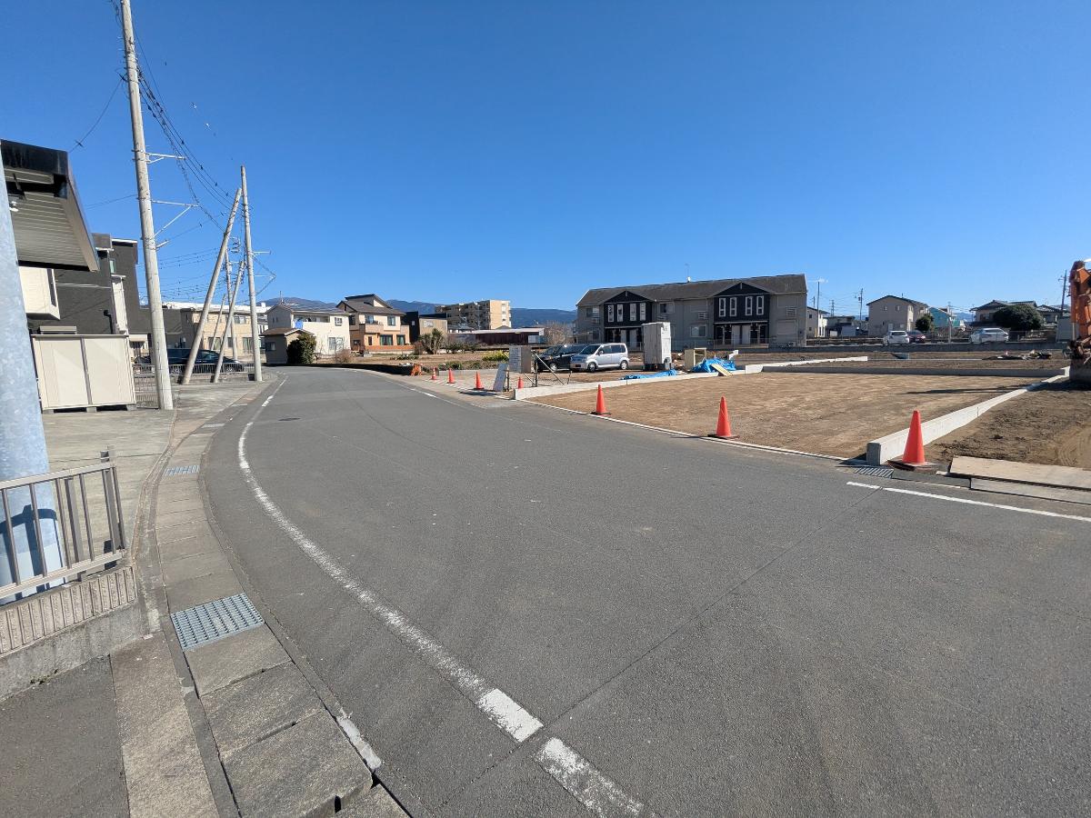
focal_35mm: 16
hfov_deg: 94.5
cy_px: 409
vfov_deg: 78.1
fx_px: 504
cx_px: 546
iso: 44
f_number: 2.2
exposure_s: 1/1631
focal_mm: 2.35
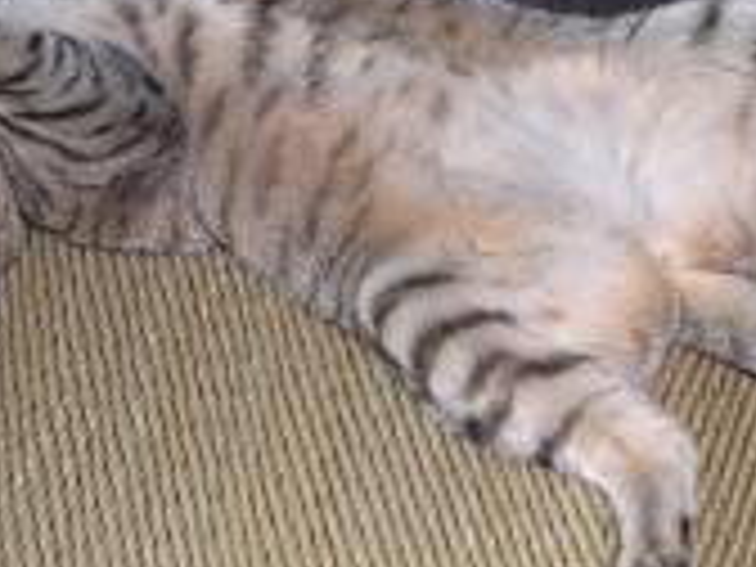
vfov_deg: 16.6
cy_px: 297
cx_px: 367
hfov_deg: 22.0
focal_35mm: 89
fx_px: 1944
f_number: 3.5
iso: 400
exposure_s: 1/30
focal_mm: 7.4
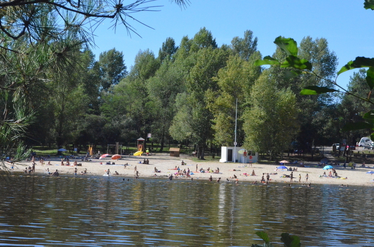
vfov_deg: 16.5
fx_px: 855
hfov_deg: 24.7
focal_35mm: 82
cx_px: 187
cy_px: 124
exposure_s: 1/1600
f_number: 20
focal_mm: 55
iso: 6400
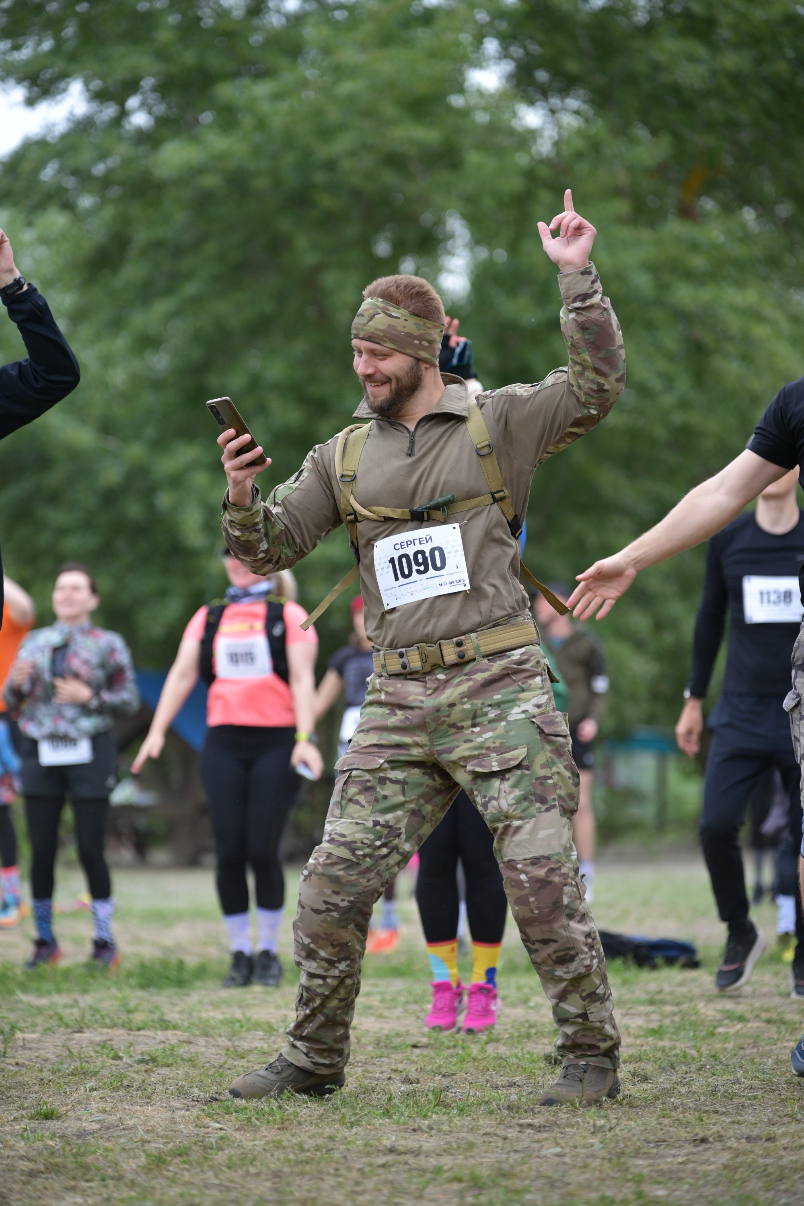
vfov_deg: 17.5
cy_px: 607
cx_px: 399
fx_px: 3919
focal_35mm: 117
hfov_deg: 11.7
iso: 320
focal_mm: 116
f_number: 2.8
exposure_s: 1/800
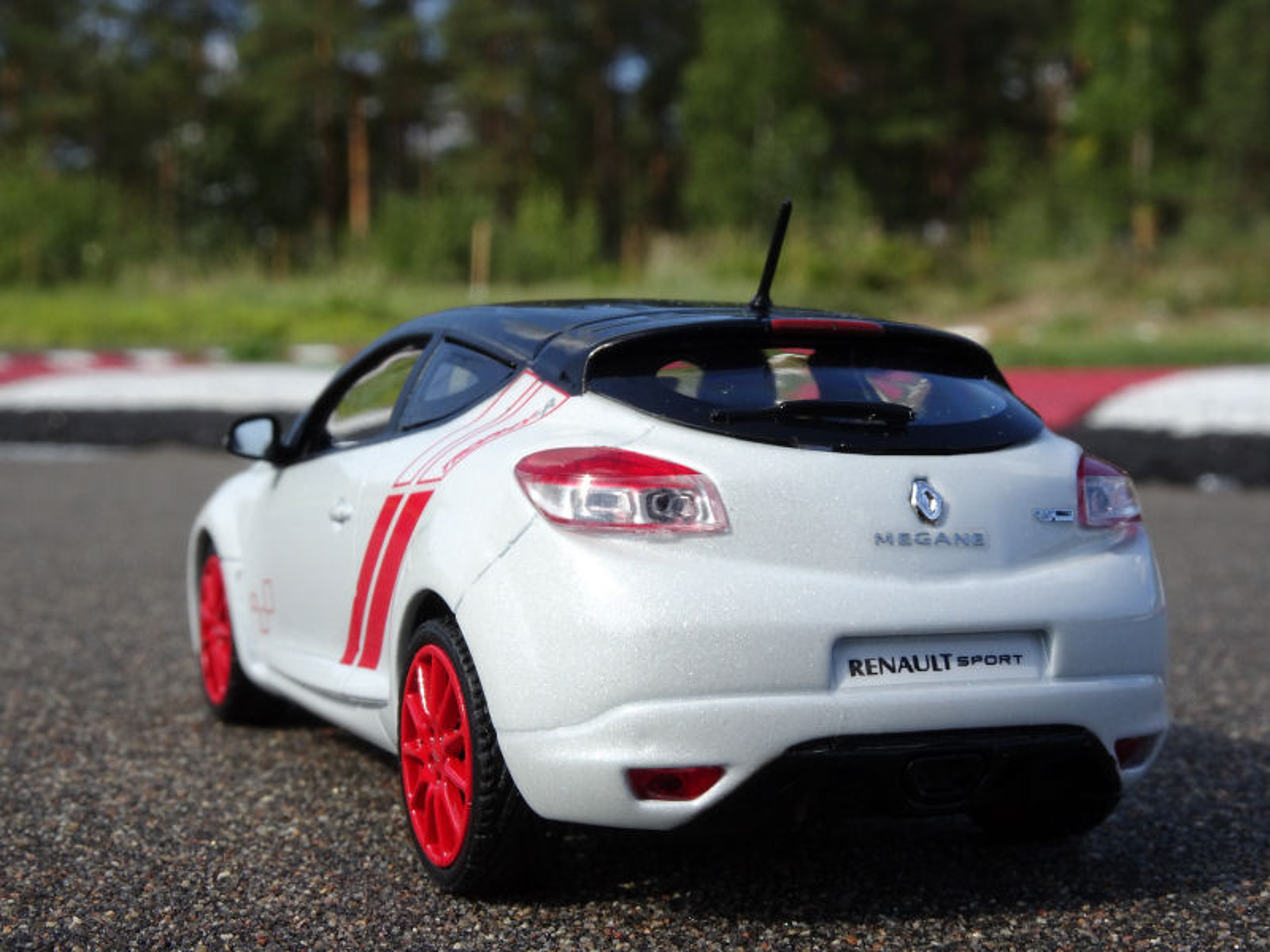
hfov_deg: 33.2
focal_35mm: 58
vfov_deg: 25.2
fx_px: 2128
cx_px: 635
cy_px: 476
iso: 80
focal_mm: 9.87
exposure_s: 1/160
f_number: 8
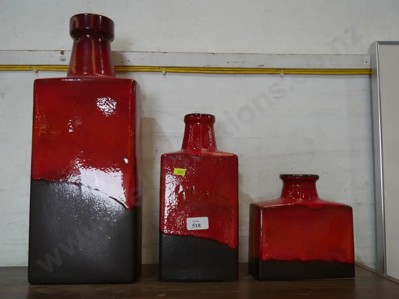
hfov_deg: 53.9
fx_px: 392
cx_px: 200
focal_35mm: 34
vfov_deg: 41.8
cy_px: 150
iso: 200
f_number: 4
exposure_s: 1/60
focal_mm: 17
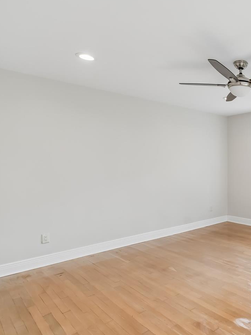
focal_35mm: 24
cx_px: 260
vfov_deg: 71.6
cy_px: 165
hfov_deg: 46.0
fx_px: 232
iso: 100
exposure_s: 1/10
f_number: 7.1
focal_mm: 10
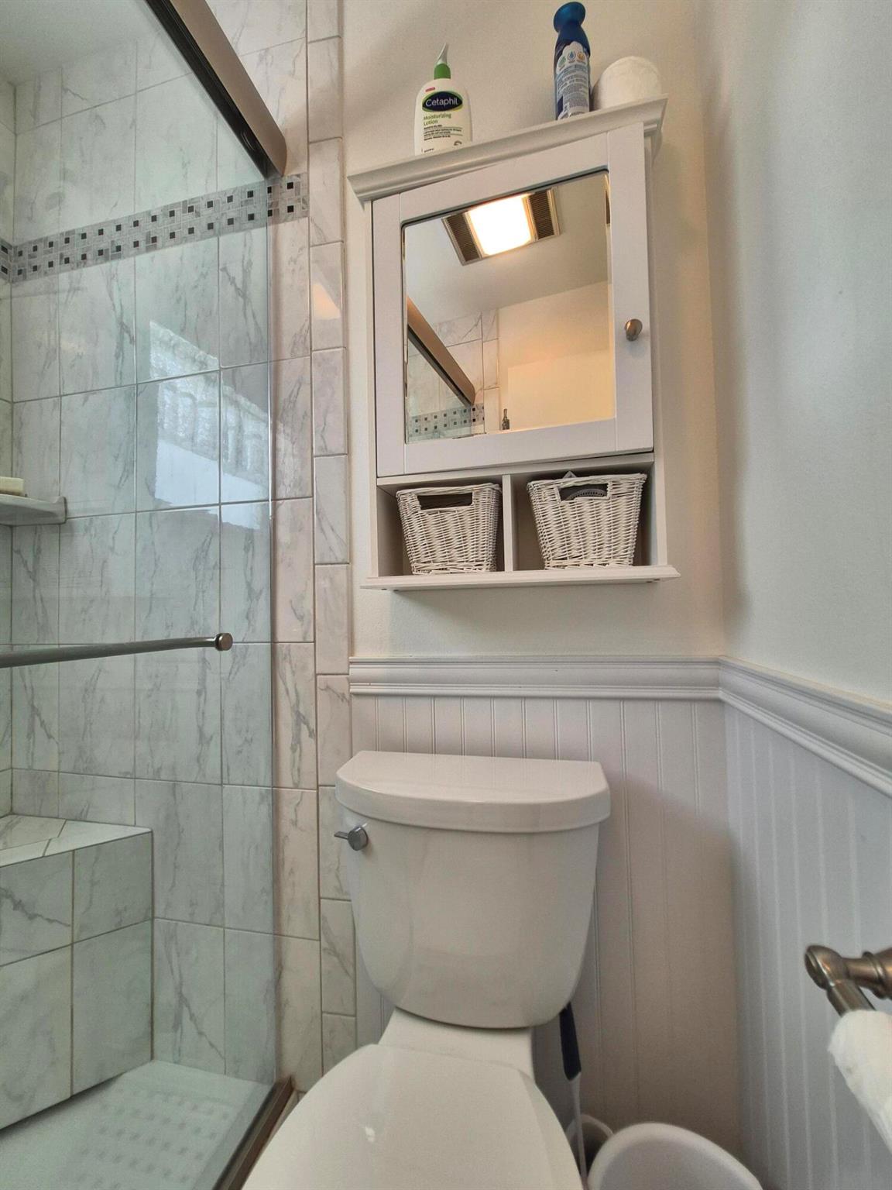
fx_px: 447
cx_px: 446
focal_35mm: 13
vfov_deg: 106.2
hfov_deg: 89.9
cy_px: 595
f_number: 2.2
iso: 80
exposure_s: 1/60
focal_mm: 1.74
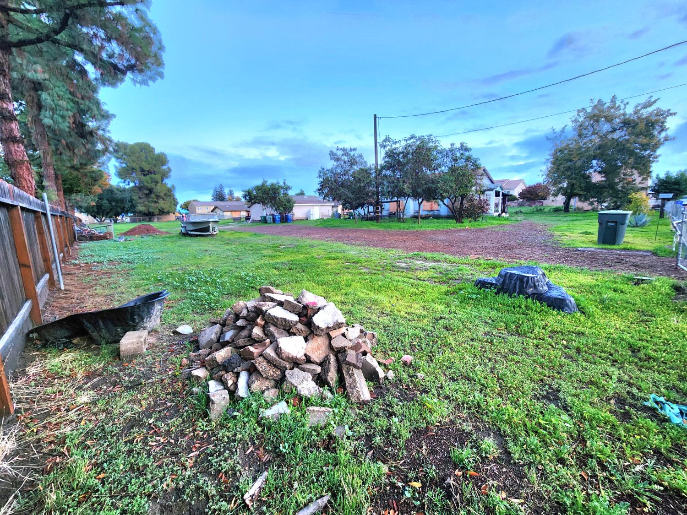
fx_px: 258
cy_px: 258
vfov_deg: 89.9
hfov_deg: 106.2
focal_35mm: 13
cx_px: 344
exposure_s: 1/60.2
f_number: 2.2
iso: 200
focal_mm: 2.2
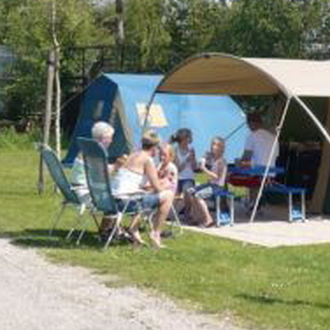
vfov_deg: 18.2
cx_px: 170
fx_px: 1014
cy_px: 41
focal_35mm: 94
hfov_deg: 18.5
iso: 100
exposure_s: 1/125
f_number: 8
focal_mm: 5.8
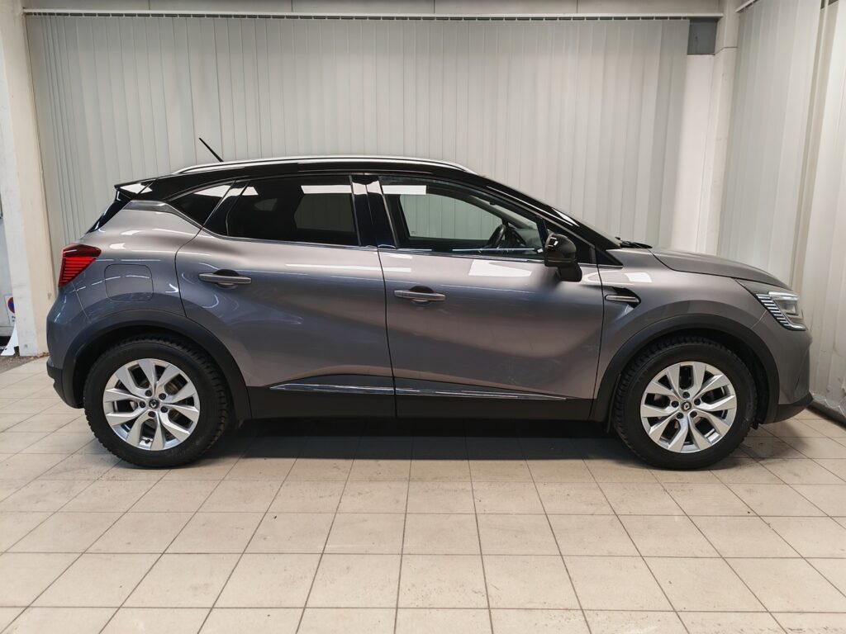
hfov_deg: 73.9
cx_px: 423
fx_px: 562
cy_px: 317
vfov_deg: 58.9
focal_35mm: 23
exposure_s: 1/50
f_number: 1.6
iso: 64
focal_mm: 5.4
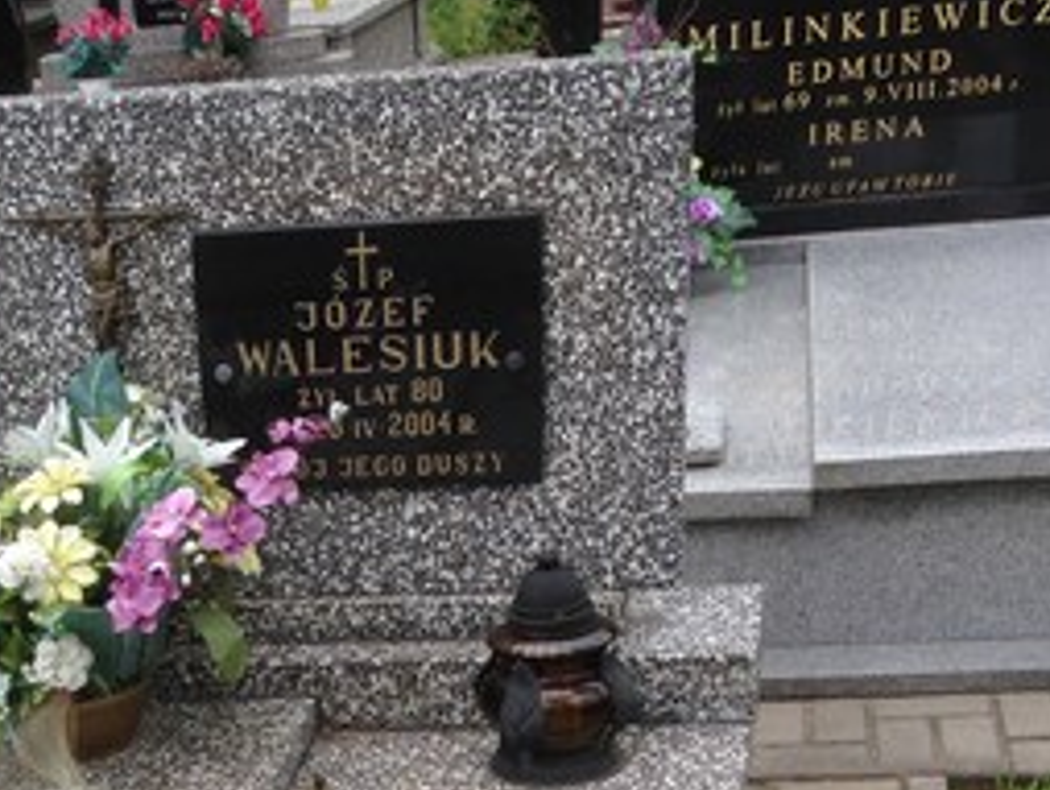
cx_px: 136
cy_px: 968
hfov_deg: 23.0
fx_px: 2520
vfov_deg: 17.0
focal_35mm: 83
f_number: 2.4
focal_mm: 4.12
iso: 50
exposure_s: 1/427
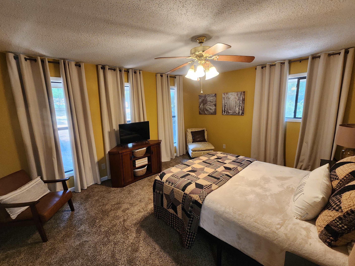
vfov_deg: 85.7
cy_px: 133
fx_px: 144
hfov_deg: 102.0
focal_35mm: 14
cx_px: 173
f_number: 2.2
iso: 320
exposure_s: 1/60
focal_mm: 2.2
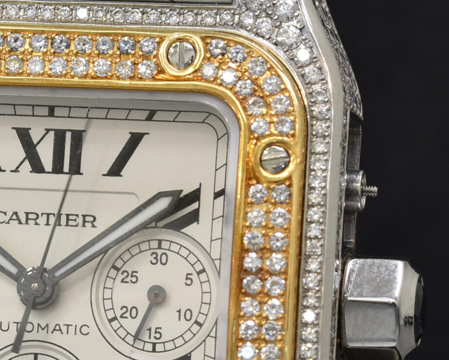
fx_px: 4705
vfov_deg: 4.4
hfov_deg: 5.4
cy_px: 318
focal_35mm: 354
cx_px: -12
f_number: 13
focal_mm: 90
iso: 100
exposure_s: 1/3
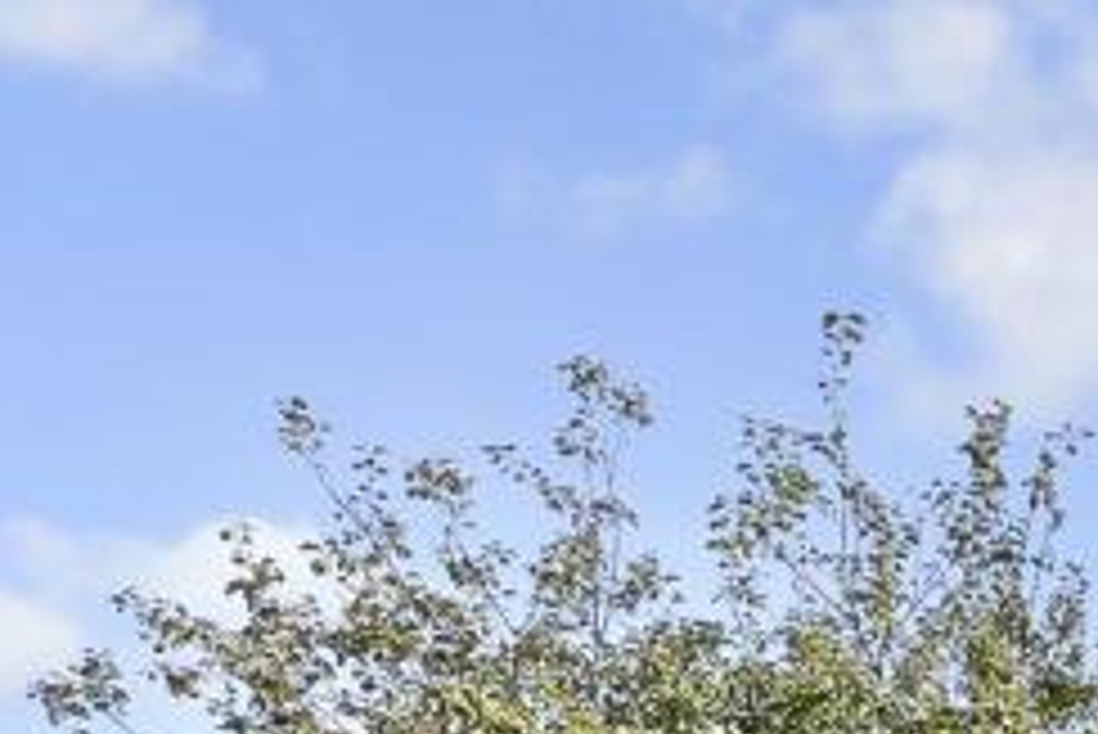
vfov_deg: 16.7
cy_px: 1430
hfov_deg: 22.0
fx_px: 1923
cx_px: 1899
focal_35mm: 63
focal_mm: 10
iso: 160
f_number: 8
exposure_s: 1/80
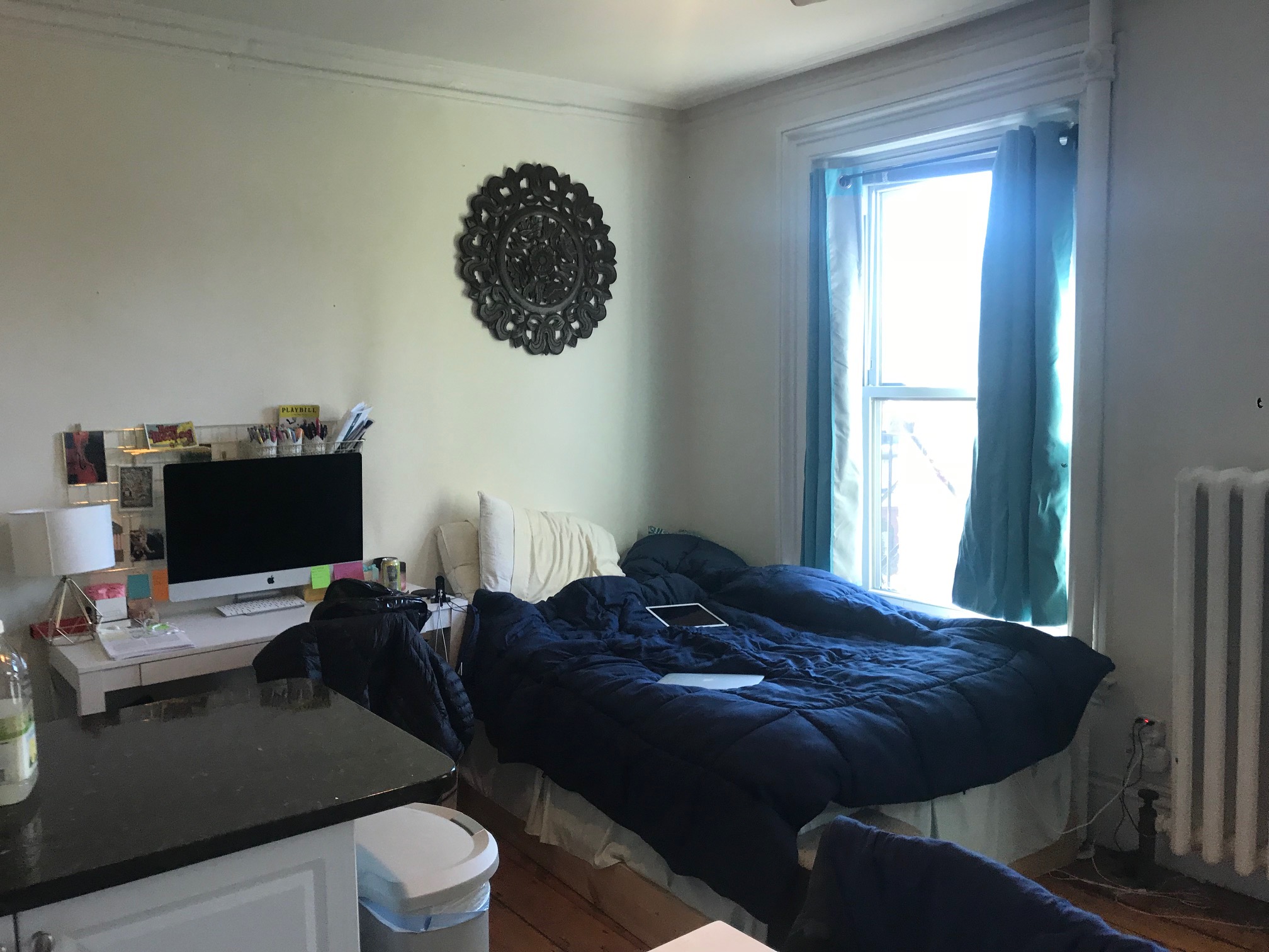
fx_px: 1026
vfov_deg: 49.7
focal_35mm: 28
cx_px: 634
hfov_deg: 63.4
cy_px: 476
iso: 25
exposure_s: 1/30
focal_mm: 3.99
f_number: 1.8
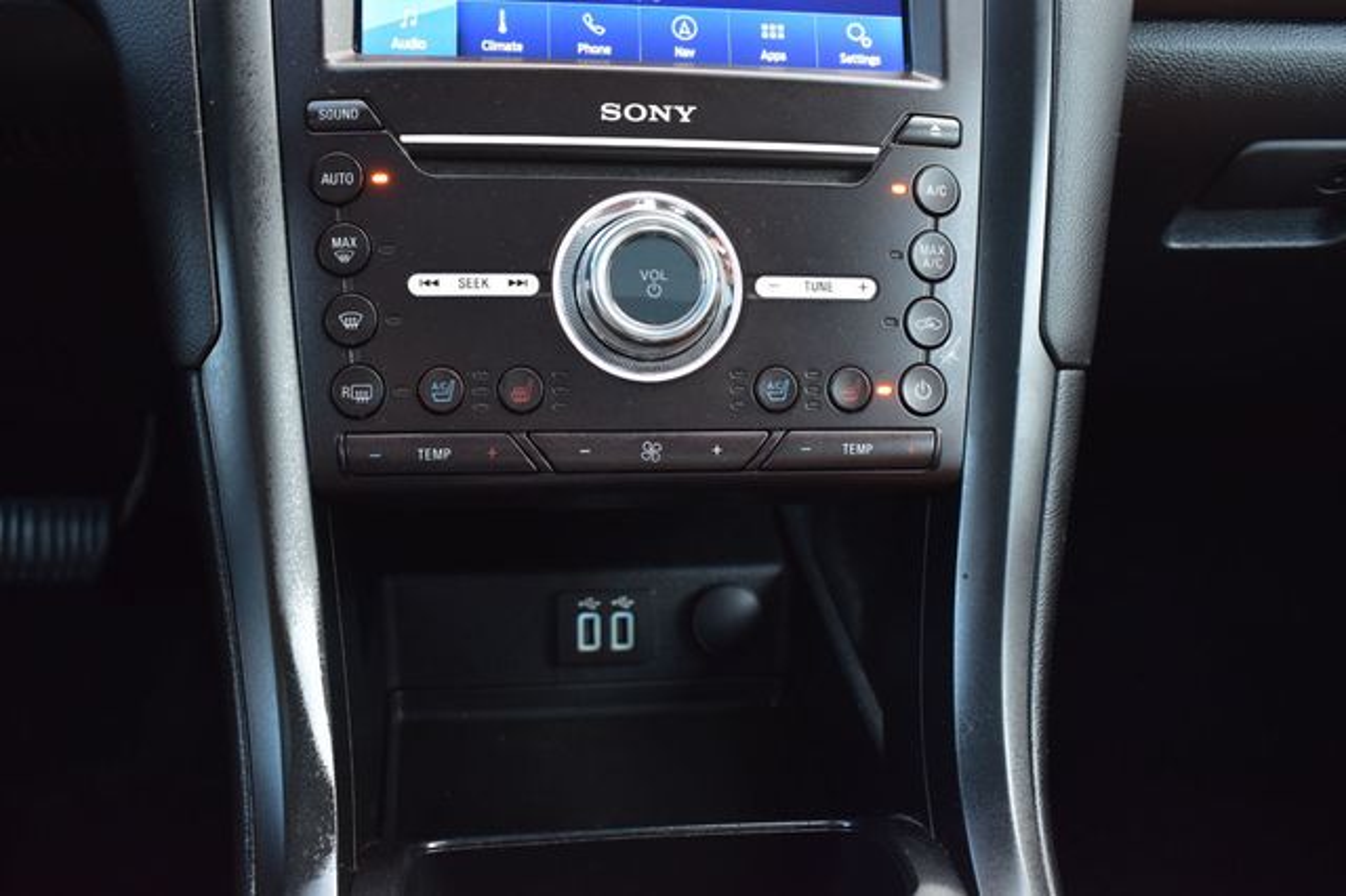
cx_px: 673
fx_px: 1345
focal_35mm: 36
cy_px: 448
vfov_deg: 36.8
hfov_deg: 53.2
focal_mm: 24
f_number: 6.3
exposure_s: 1/15
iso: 800
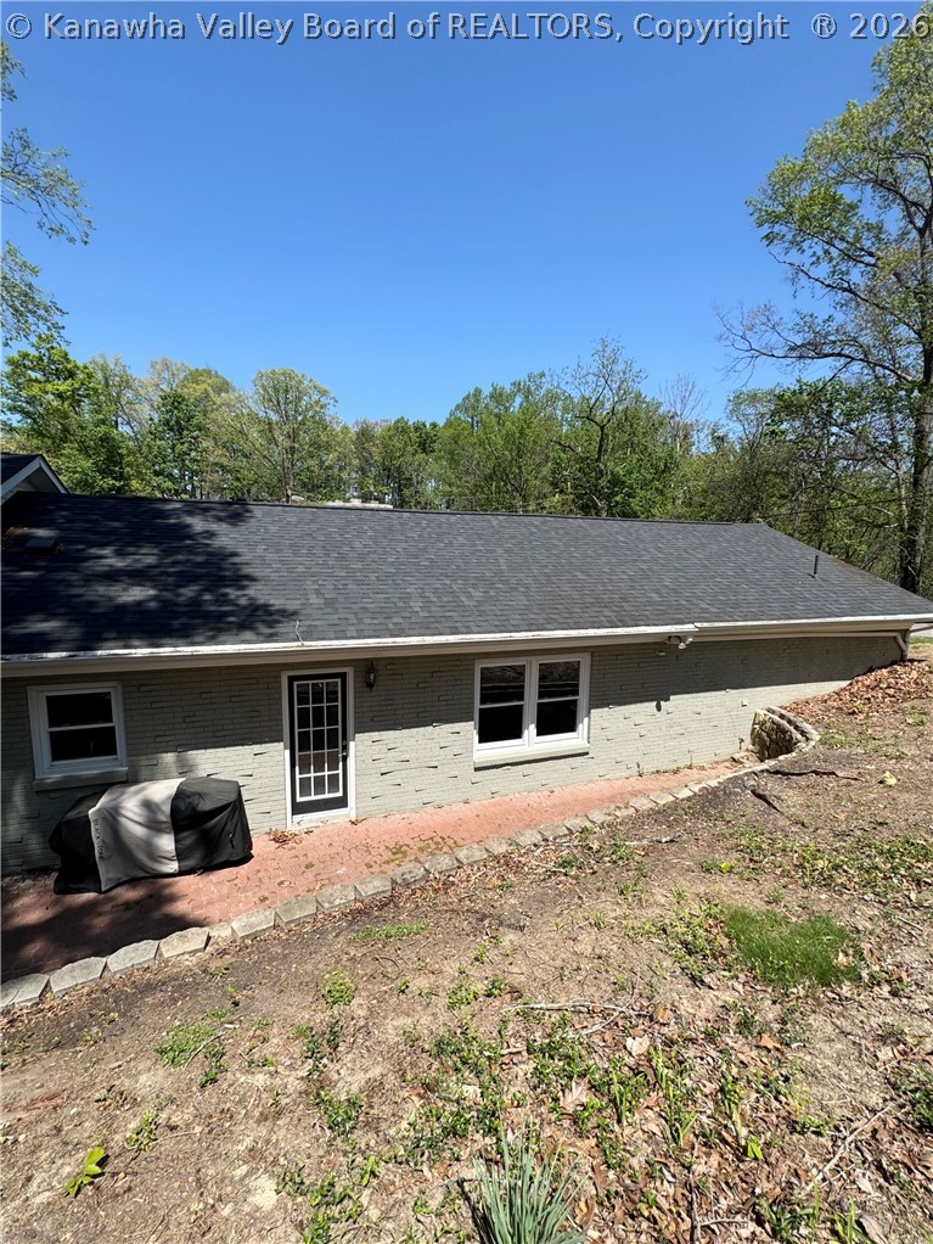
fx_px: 503
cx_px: 466
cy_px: 622
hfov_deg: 85.7
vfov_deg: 102.0
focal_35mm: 14
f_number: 2.2
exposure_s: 1/1370
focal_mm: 2.22
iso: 40
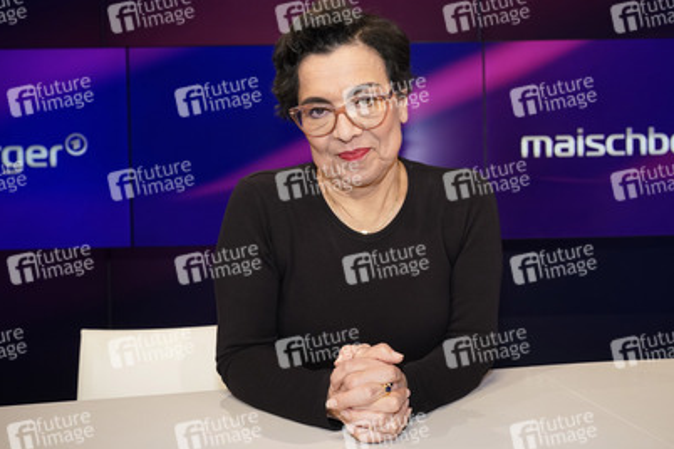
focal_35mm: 37
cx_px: 341
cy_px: 223
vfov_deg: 35.9
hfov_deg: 51.9
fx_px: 693
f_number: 5
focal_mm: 33
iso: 2000
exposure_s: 1/160
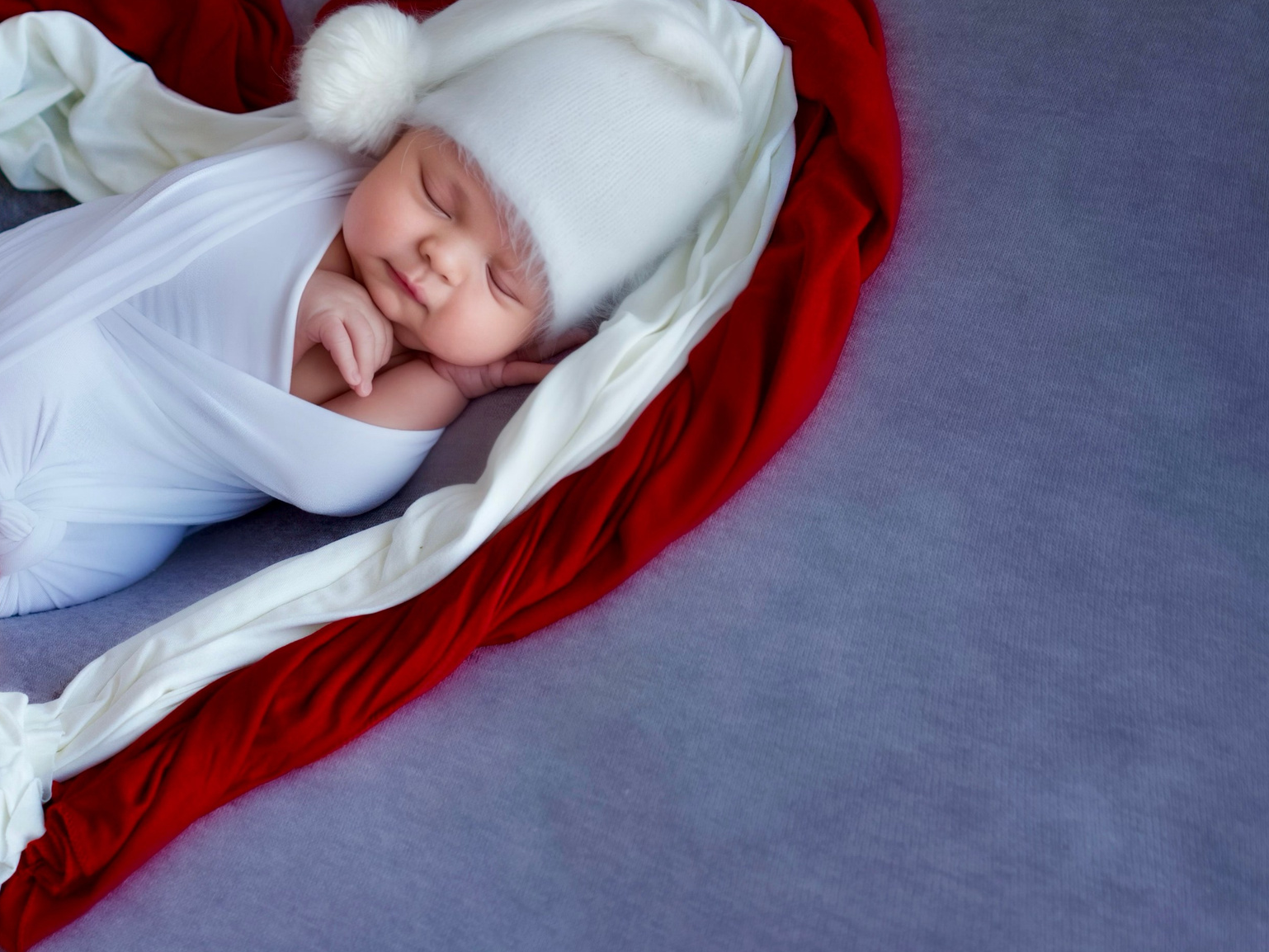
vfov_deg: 26.1
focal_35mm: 56
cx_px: 278
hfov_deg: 33.5
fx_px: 2053
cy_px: 434
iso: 125
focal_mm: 35
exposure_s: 1/160
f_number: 2.8
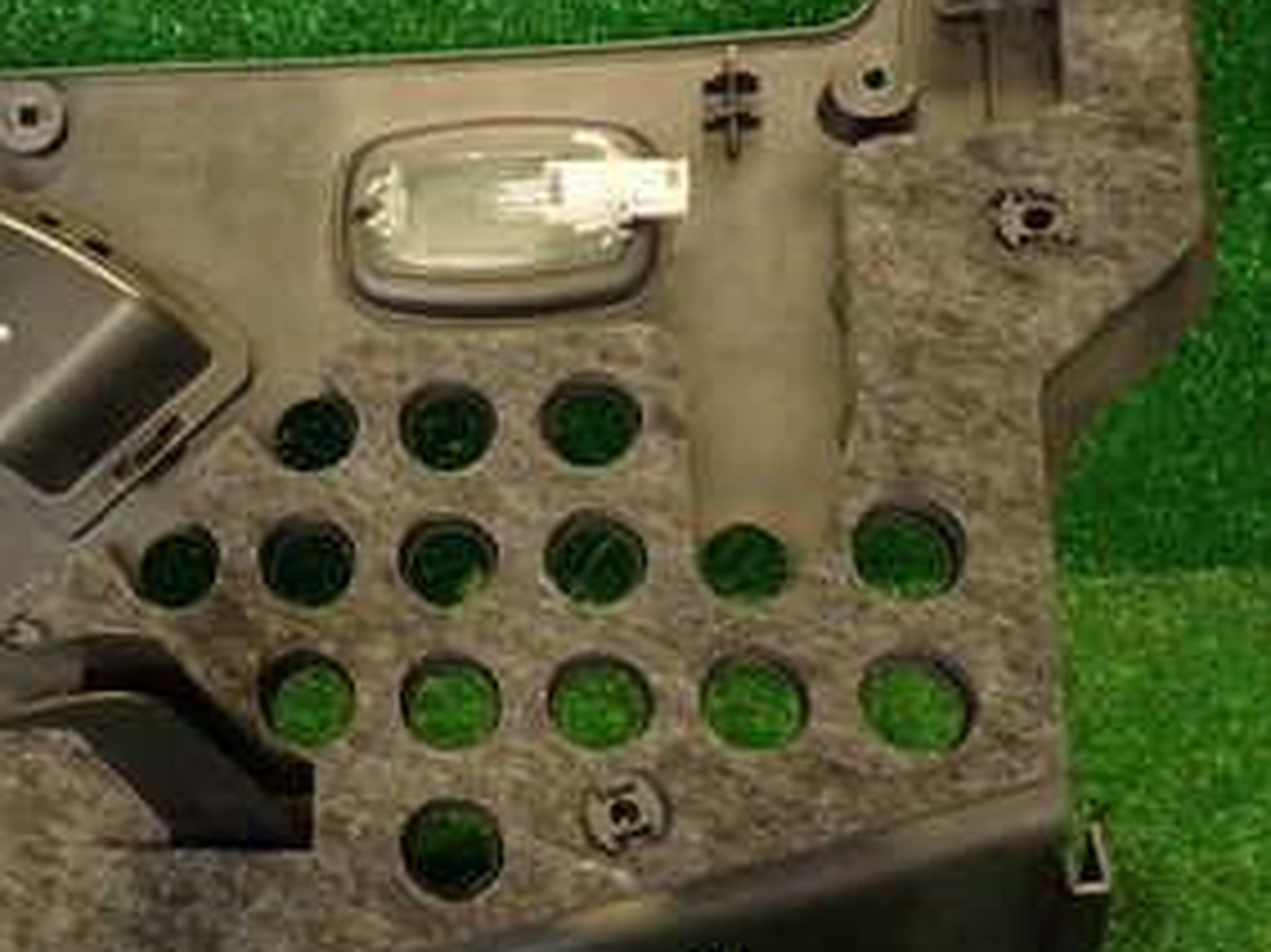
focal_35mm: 53
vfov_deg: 27.5
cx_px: 85
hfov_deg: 33.9
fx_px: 1945
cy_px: 409
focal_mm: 4.5
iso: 200
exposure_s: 1/40
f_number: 2
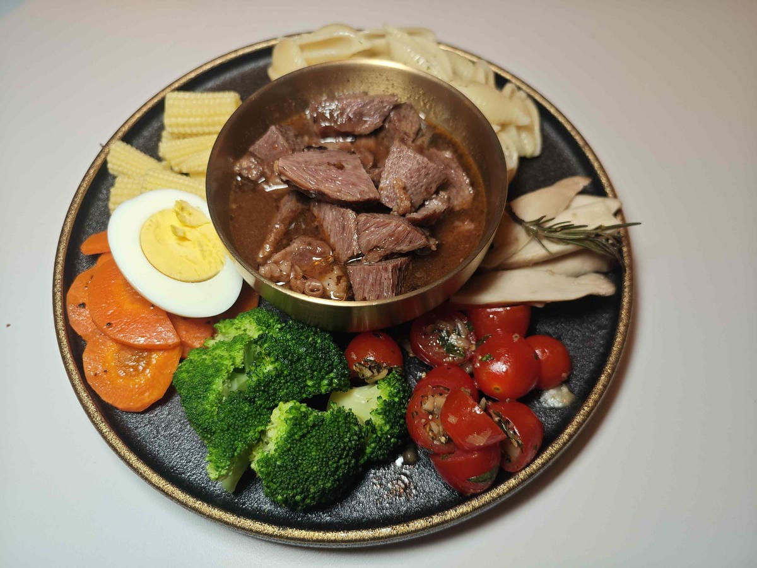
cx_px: 378
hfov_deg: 73.9
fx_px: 503
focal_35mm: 23
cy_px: 284
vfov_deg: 58.9
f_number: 2
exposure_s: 1/120
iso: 250
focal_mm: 8.72
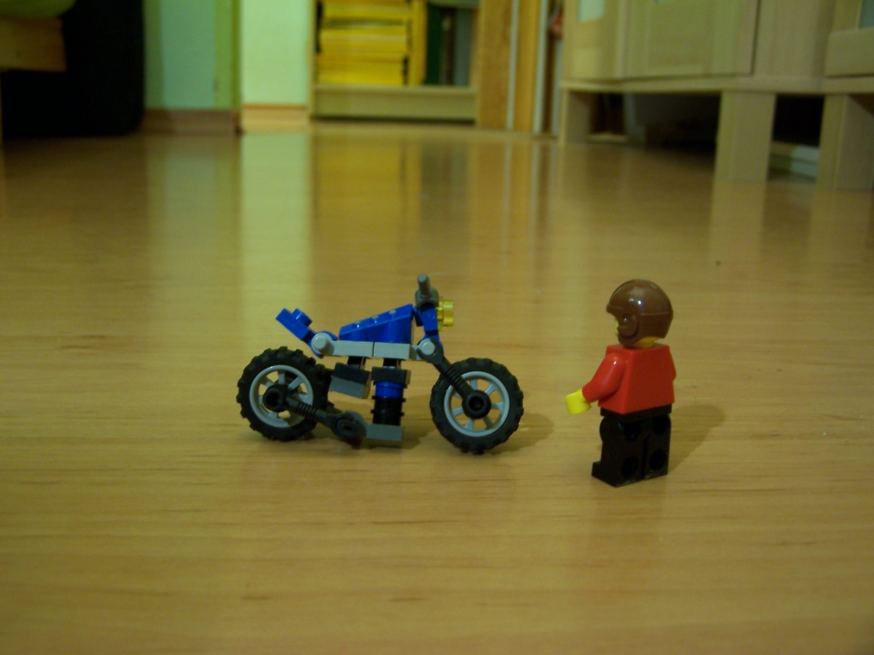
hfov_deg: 49.0
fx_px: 959
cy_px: 328
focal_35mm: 38
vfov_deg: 37.7
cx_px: 437
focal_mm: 6.3
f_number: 2.8
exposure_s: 1/2
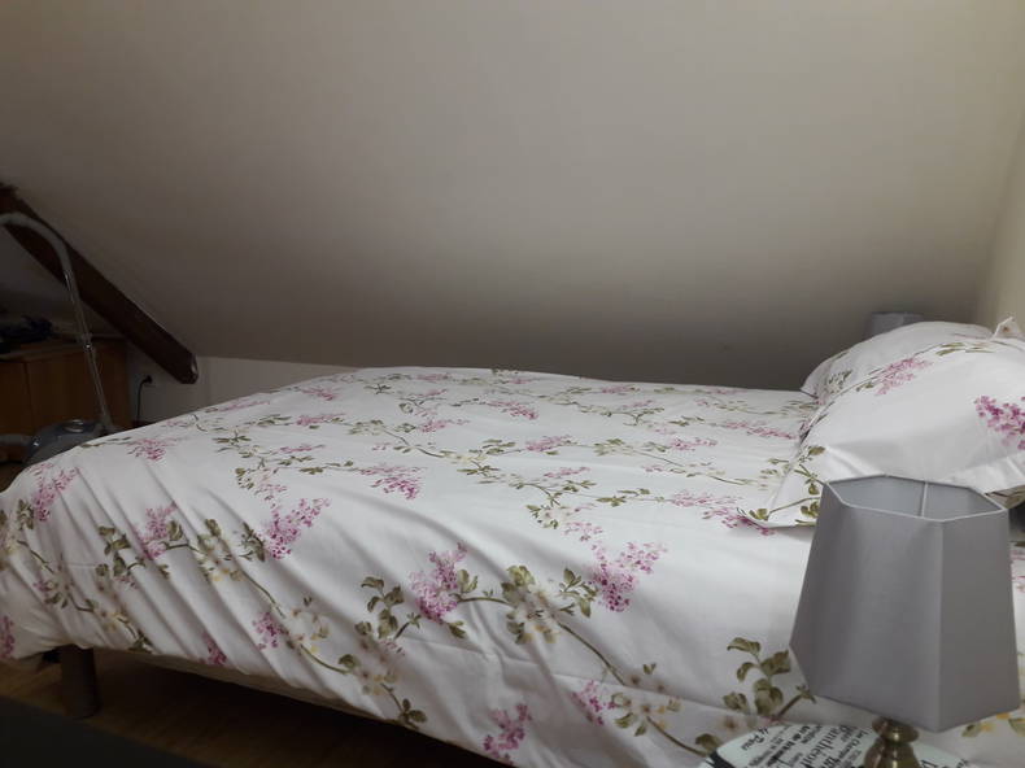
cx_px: 512
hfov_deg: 65.3
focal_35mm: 27
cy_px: 384
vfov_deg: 51.3
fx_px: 799
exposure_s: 1/50
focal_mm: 3.6
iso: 64
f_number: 1.9
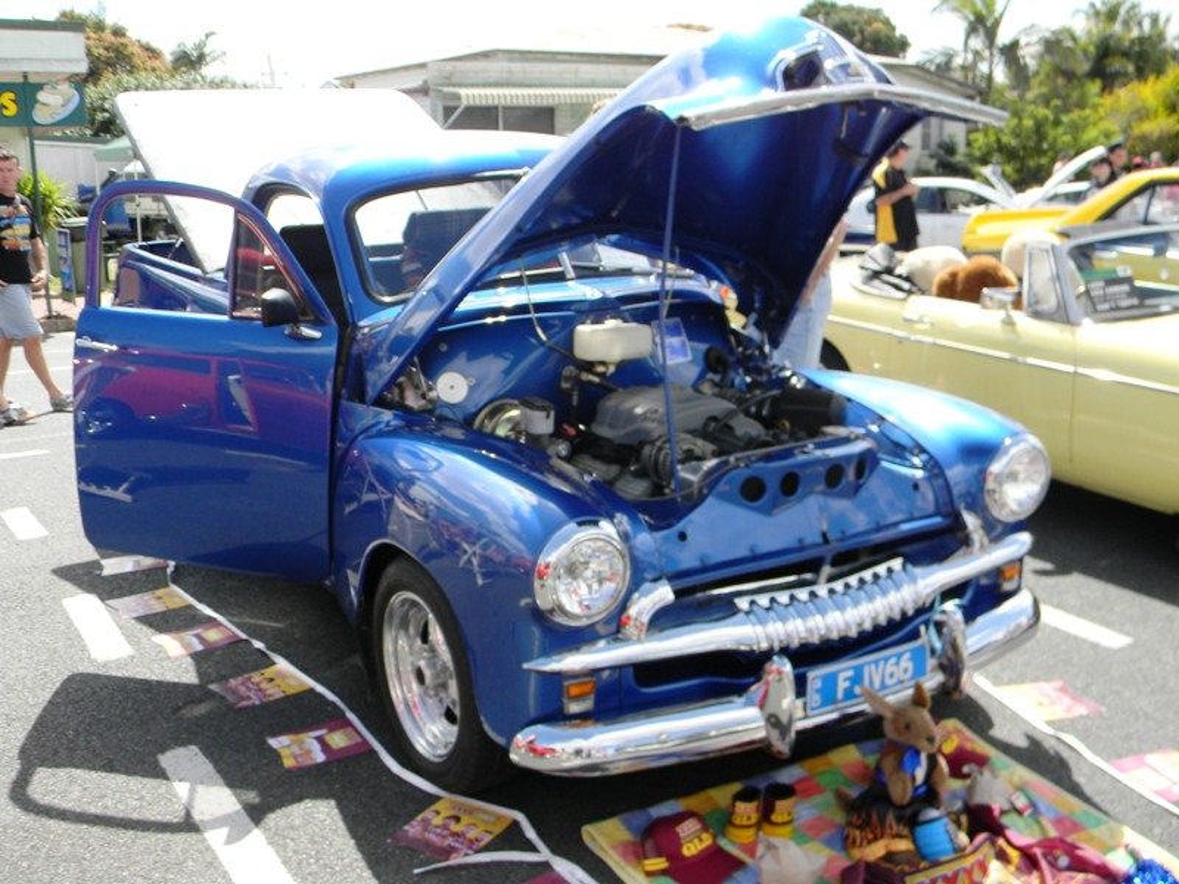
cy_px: 442
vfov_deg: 39.7
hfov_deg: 51.4
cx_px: 590
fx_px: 1226
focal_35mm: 36
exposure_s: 1/402
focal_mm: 6.4
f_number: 3.7
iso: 80
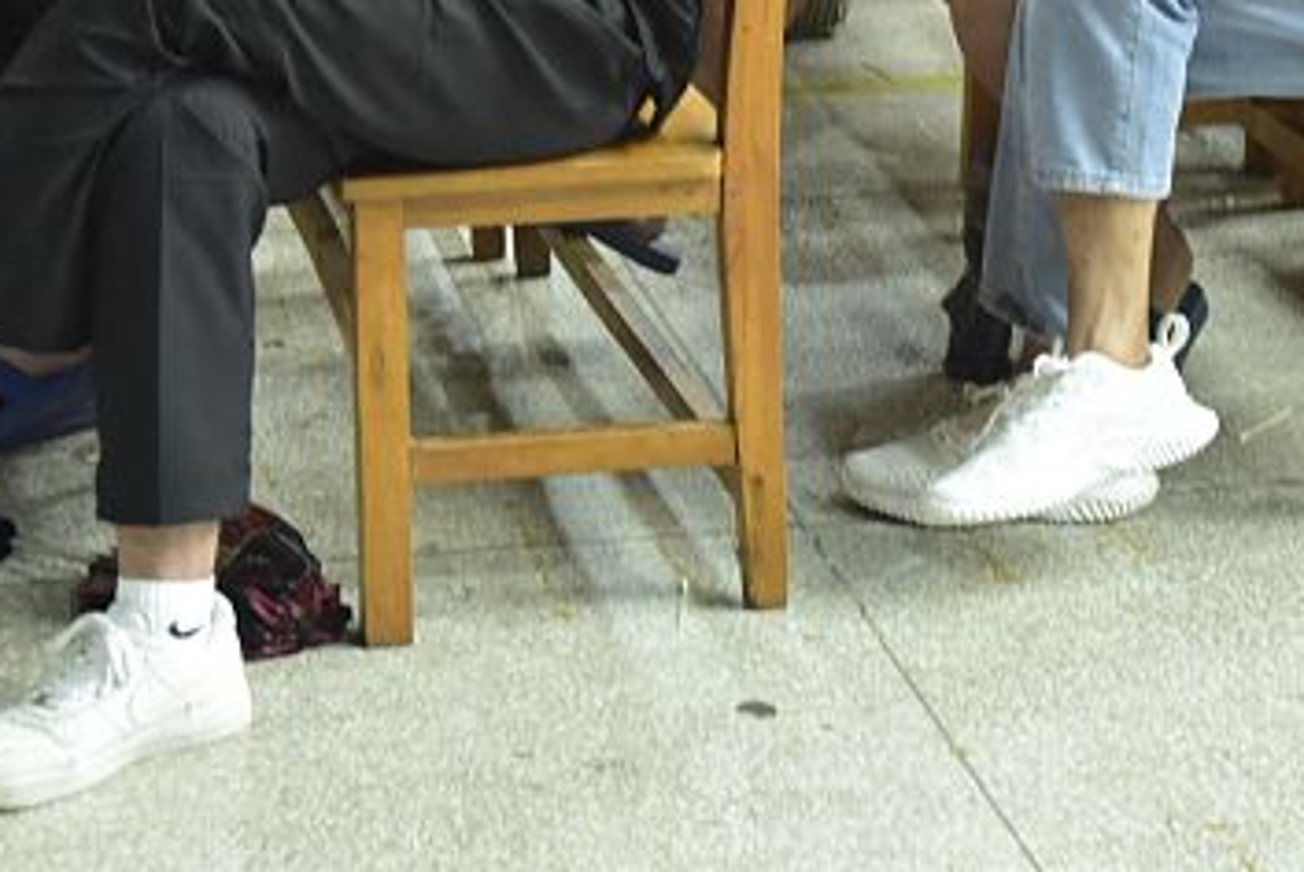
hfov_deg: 17.2
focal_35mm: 119
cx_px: 683
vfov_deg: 11.5
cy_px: 290
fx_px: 4314
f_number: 3.5
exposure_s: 1/100
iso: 2500
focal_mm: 35
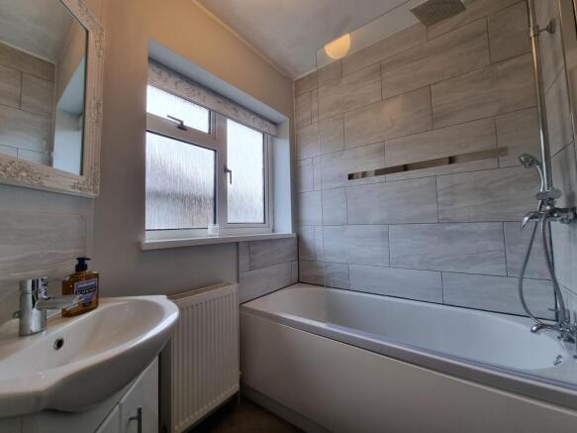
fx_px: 217
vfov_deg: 89.9
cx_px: 288
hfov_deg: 106.2
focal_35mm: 13
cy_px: 216
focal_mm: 2.2
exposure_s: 1/50
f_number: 2.2
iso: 64
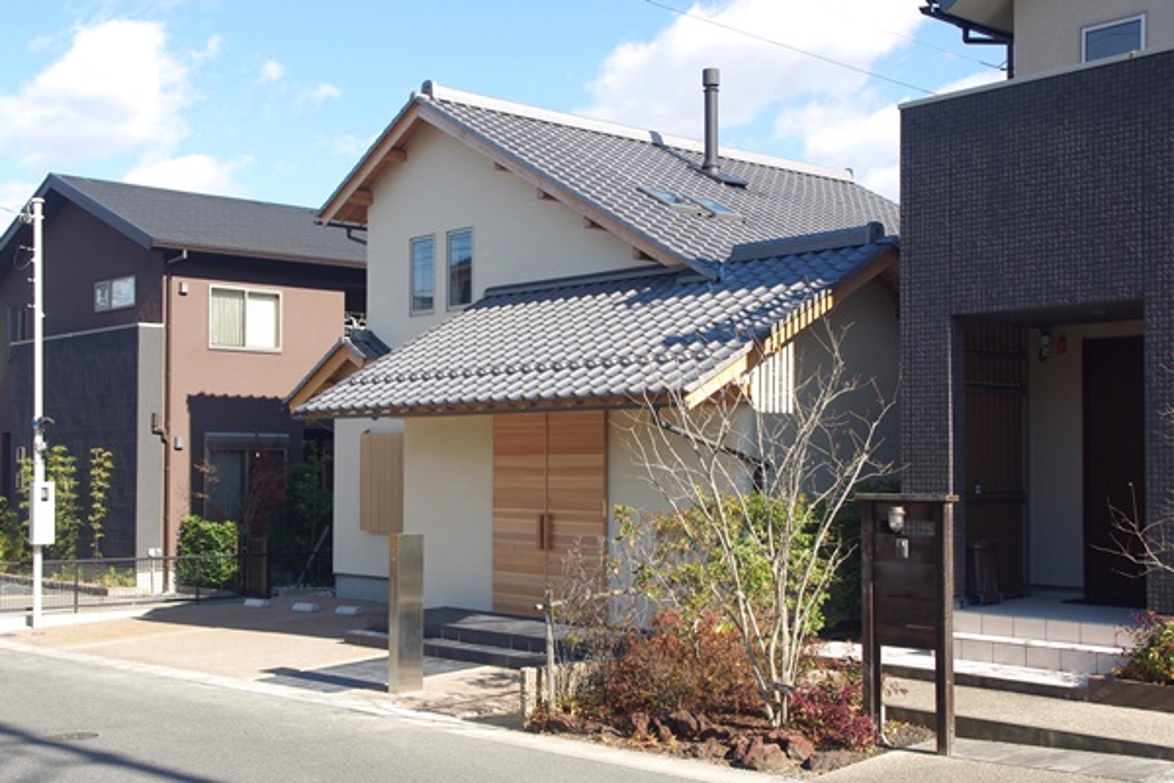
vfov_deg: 31.9
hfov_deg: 46.4
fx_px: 1370
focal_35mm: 42
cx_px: 587
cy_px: 392
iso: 100
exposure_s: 1/125
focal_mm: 28.13
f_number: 6.7
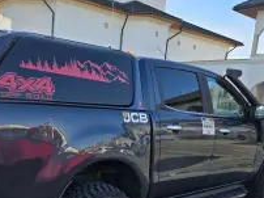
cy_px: 153
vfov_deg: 34.2
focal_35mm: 41
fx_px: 312
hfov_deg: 45.0
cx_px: 82
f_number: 1.7
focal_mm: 6.3
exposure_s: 1/3727
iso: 80
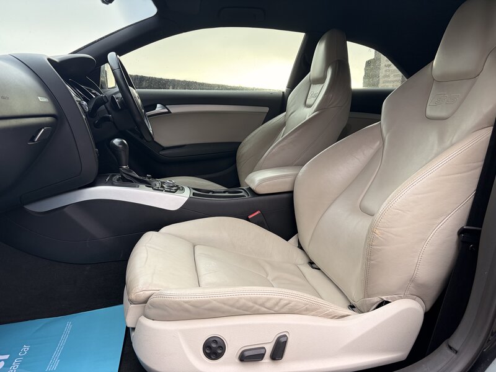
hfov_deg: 67.3
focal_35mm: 26
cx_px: 248
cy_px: 186
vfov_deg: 53.1
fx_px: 373
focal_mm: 5.96
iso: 32
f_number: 1.6
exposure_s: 1/128
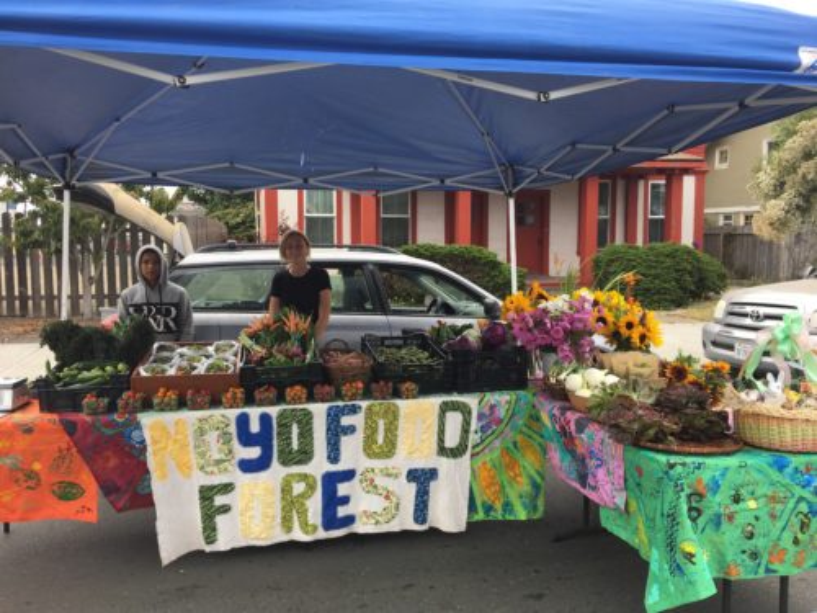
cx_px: 408
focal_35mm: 29
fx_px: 684
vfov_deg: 48.2
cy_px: 306
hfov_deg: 61.7
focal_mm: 4.15
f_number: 2.2
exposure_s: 1/605
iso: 25
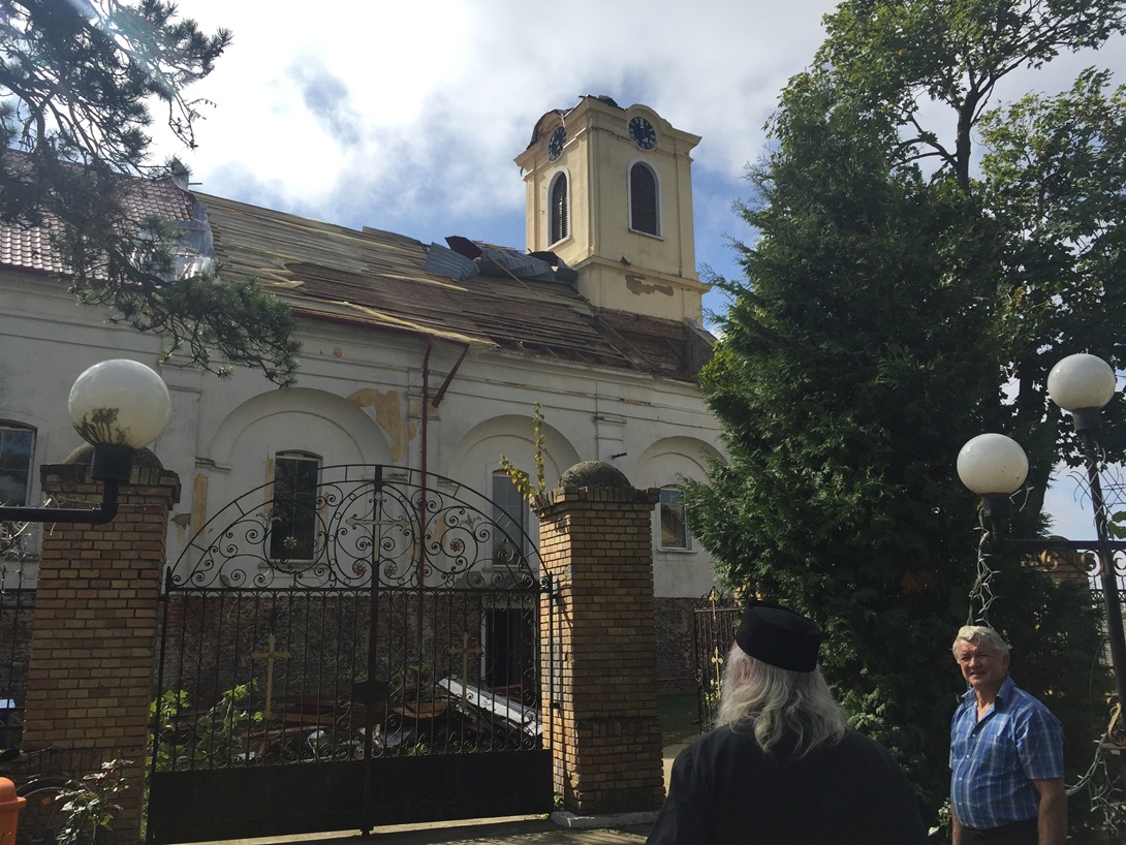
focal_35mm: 29
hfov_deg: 61.6
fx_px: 944
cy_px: 422
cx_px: 563
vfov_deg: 48.2
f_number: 2.2
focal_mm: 4.15
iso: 32
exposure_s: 1/2475
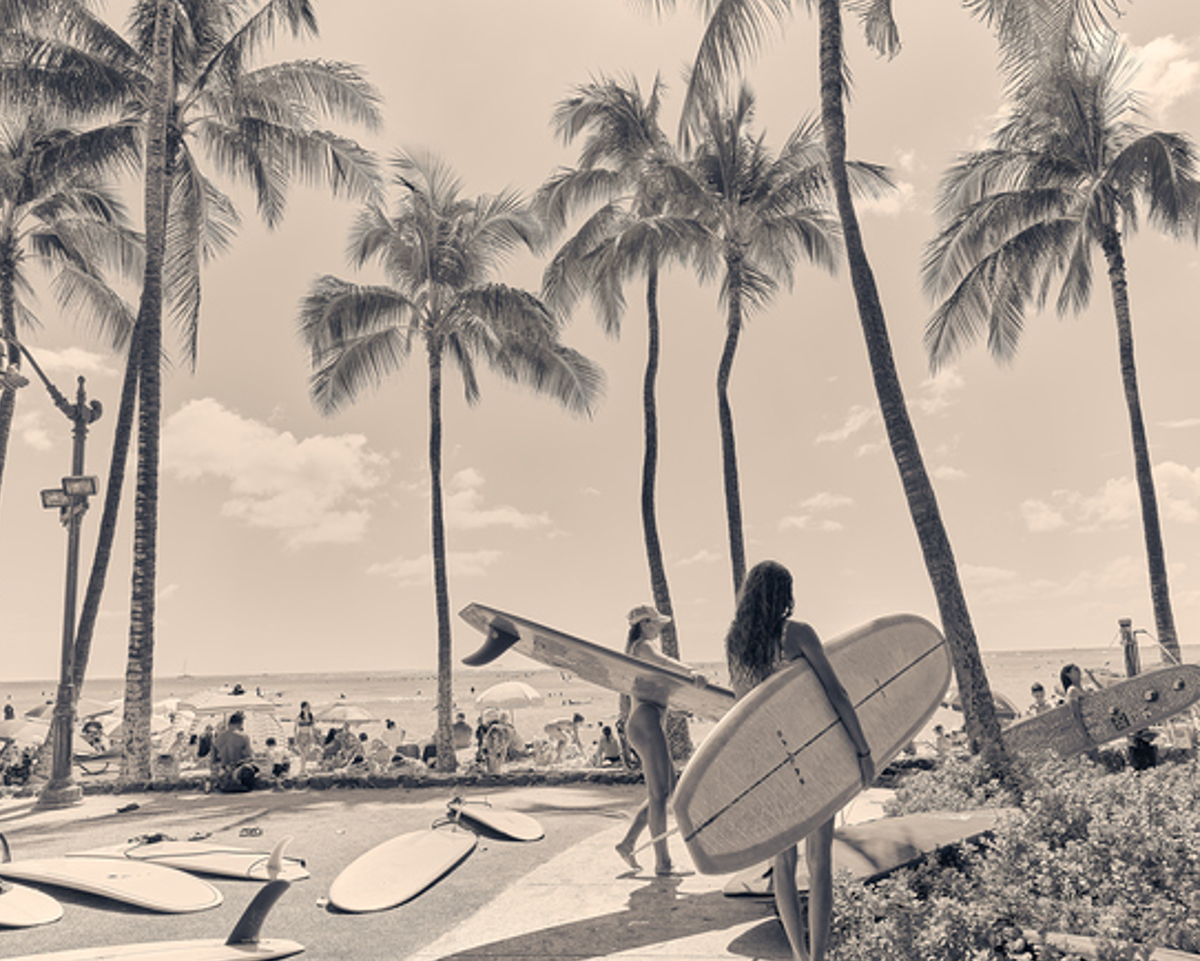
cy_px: 467
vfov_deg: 53.2
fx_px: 959
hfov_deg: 64.0
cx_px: 580
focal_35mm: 27
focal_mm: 32
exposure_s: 1/200
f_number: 14
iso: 320
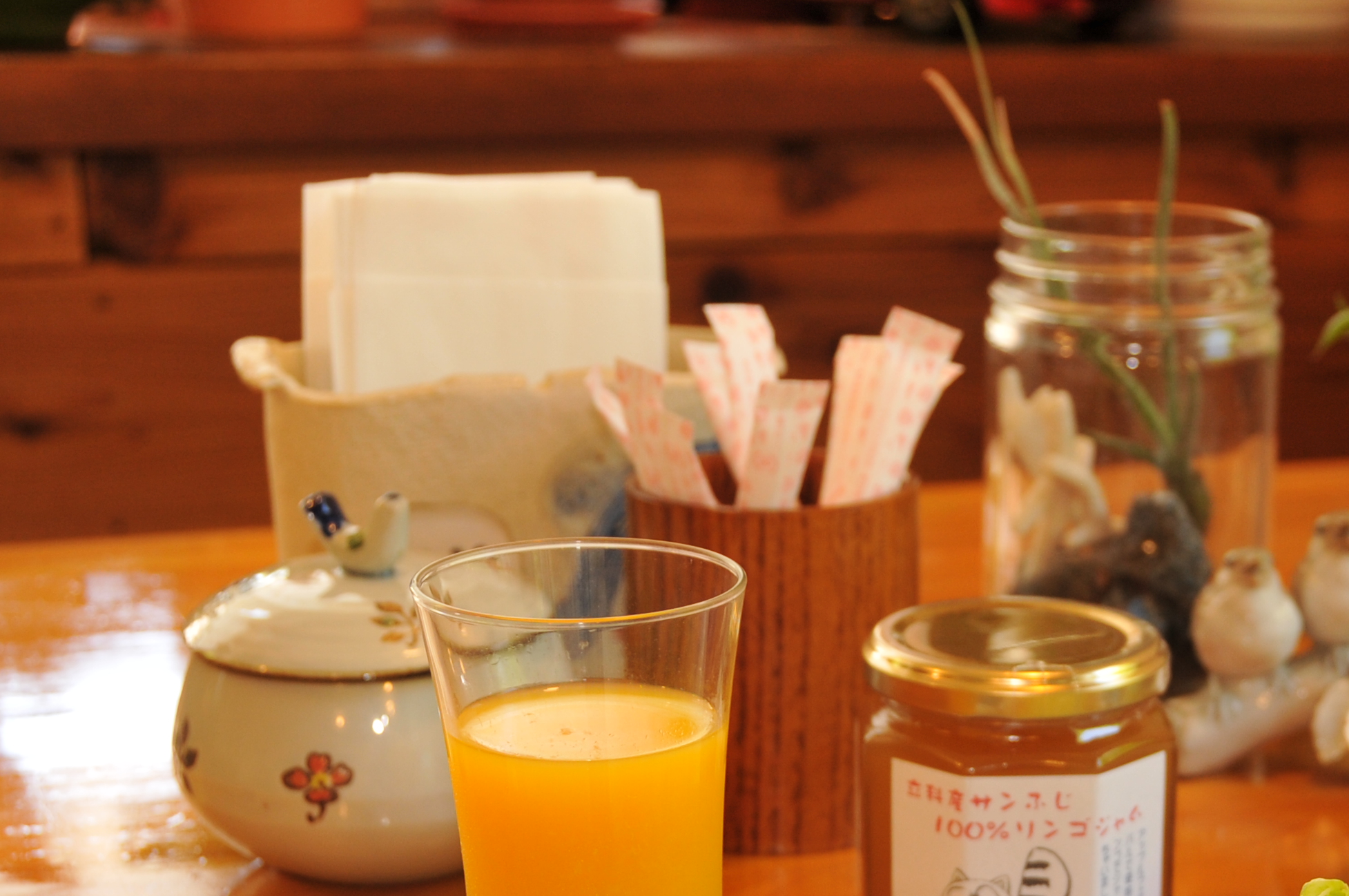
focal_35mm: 79
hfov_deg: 25.2
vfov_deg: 16.7
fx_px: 2957
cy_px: 971
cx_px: 1091
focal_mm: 24
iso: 200
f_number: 4
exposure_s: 1/30
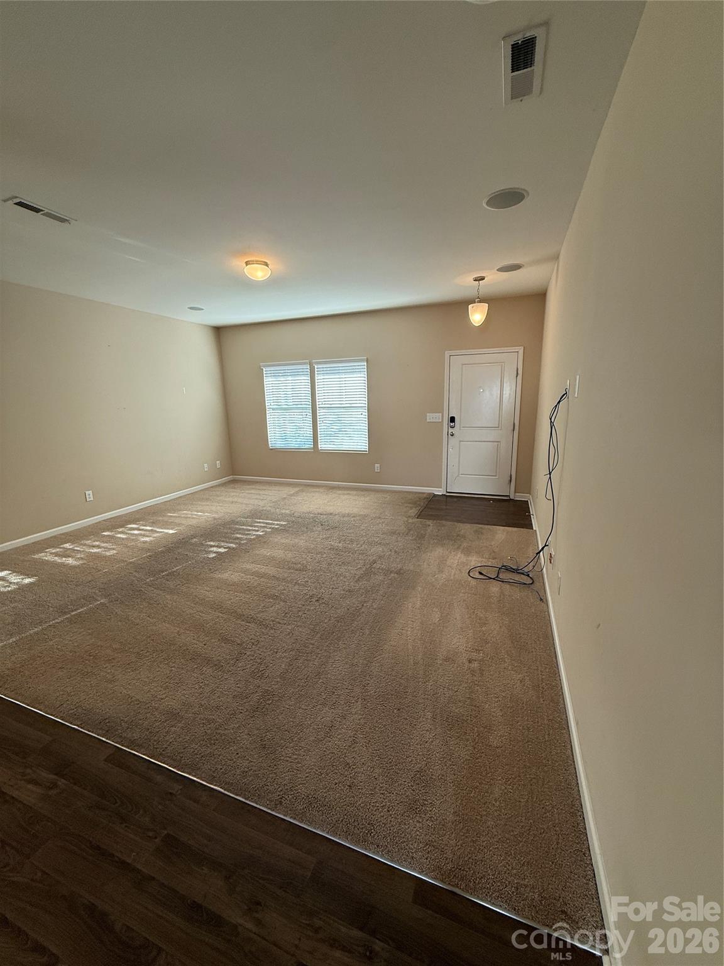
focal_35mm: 14
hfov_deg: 85.7
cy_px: 483
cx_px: 362
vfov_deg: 102.1
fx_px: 390
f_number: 2.2
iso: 125
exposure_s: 1/120
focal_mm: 2.22
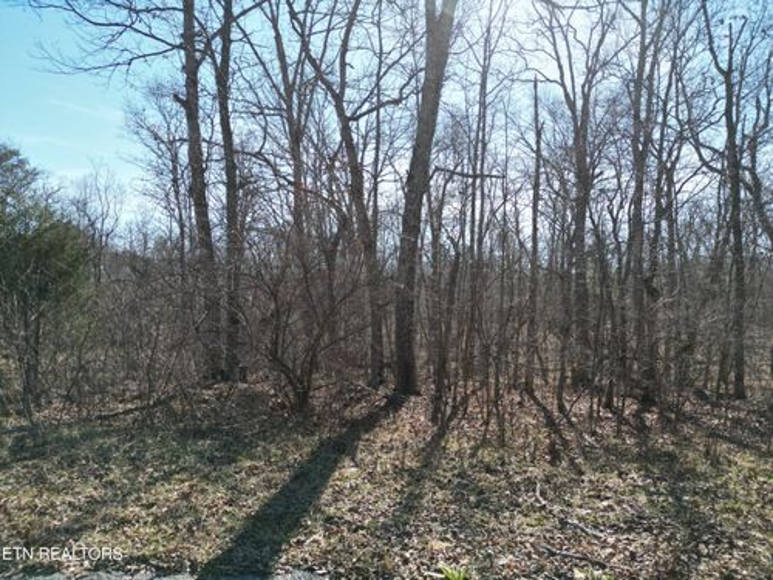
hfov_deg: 71.6
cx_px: 386
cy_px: 290
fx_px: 536
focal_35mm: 24
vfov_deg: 56.8
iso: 150
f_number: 1.7
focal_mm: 6.72
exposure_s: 1/2000
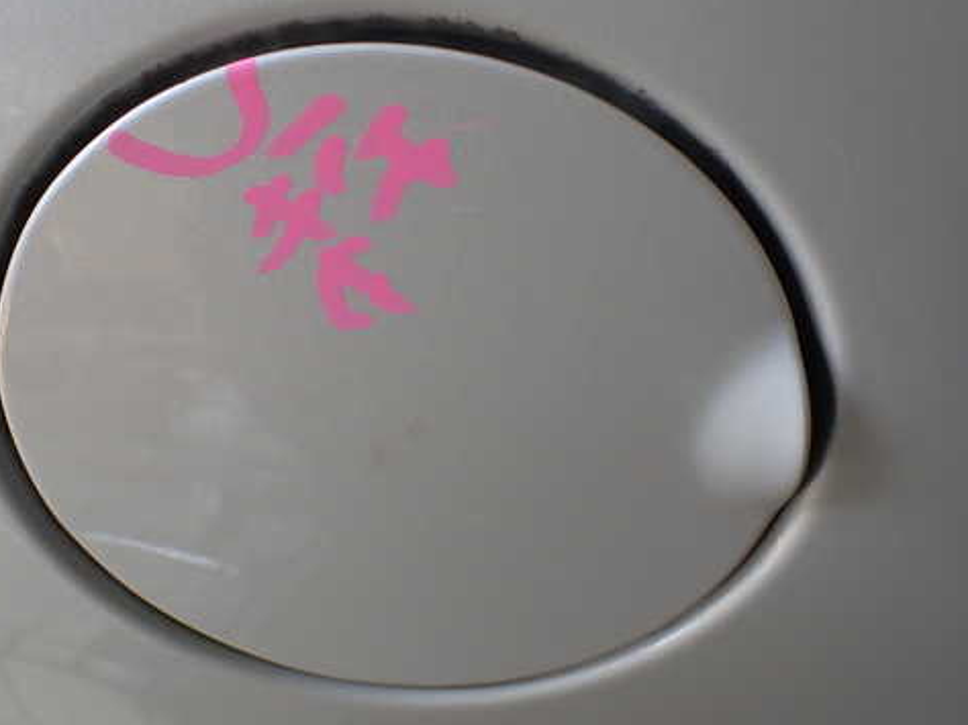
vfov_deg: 37.6
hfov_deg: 48.7
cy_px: 321
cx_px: 394
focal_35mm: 38
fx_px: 1062
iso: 125
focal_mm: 5.4
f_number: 2.3
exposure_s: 1/125
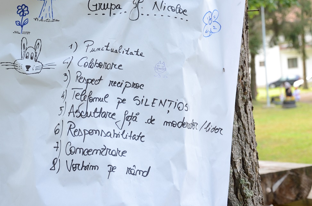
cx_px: 131
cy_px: 89
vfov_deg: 18.3
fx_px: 640
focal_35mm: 74
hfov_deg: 27.4
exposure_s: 1/60
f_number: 5
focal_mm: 40
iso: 400
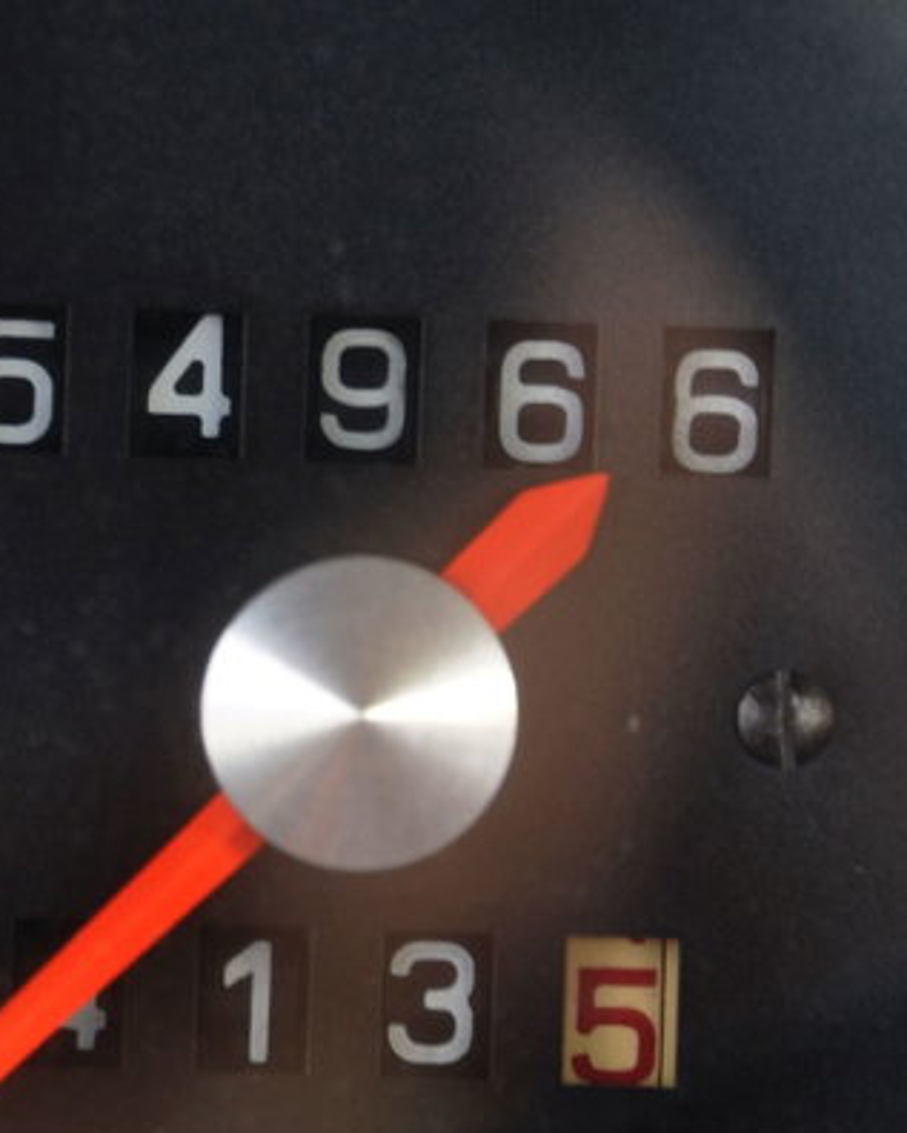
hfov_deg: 1.9
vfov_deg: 2.4
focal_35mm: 818
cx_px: 392
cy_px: 455
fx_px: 27437
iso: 500
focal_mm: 300
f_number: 6.3
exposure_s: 1/13
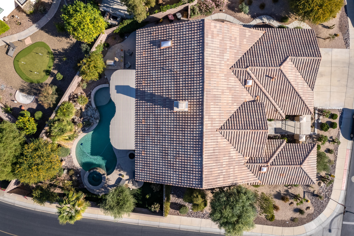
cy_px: 118
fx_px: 216
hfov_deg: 78.6
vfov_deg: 57.2
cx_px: 177
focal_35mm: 22
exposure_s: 1/5000
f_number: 2.8
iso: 100
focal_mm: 8.38
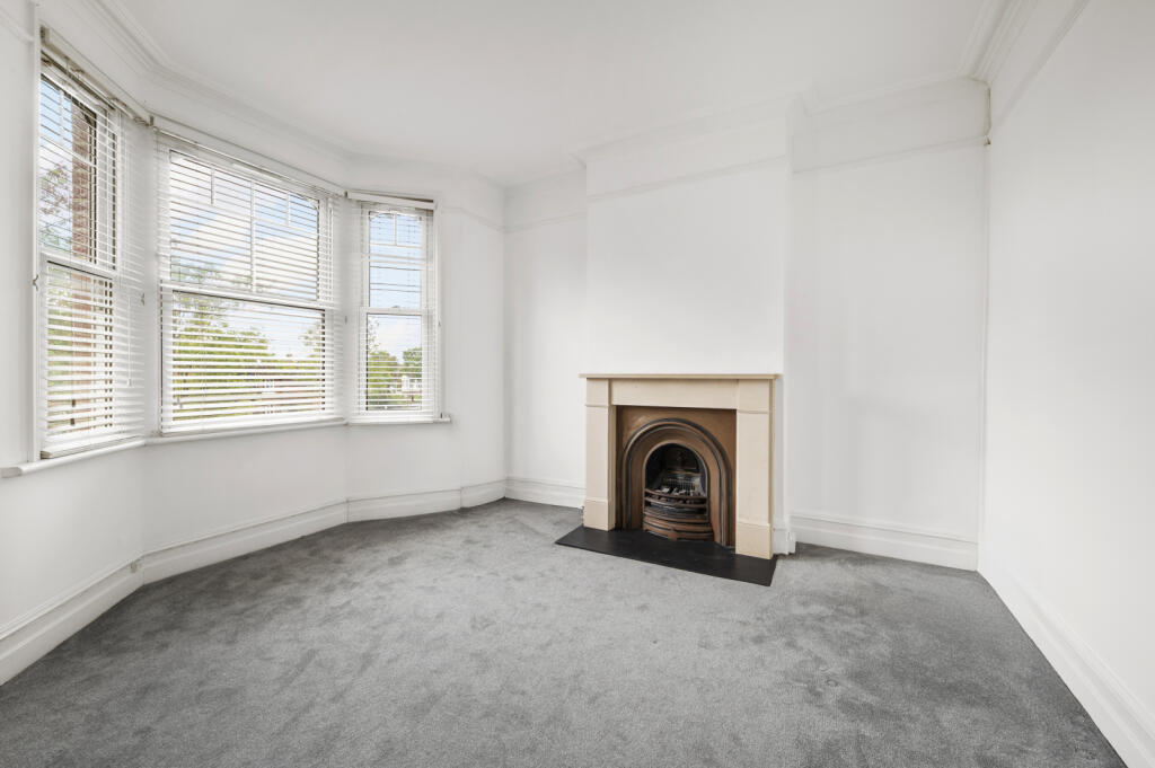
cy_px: 384
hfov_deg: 104.3
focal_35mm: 14
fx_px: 449
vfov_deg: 81.1
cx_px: 578
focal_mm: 14
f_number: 16
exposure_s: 1/2
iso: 200
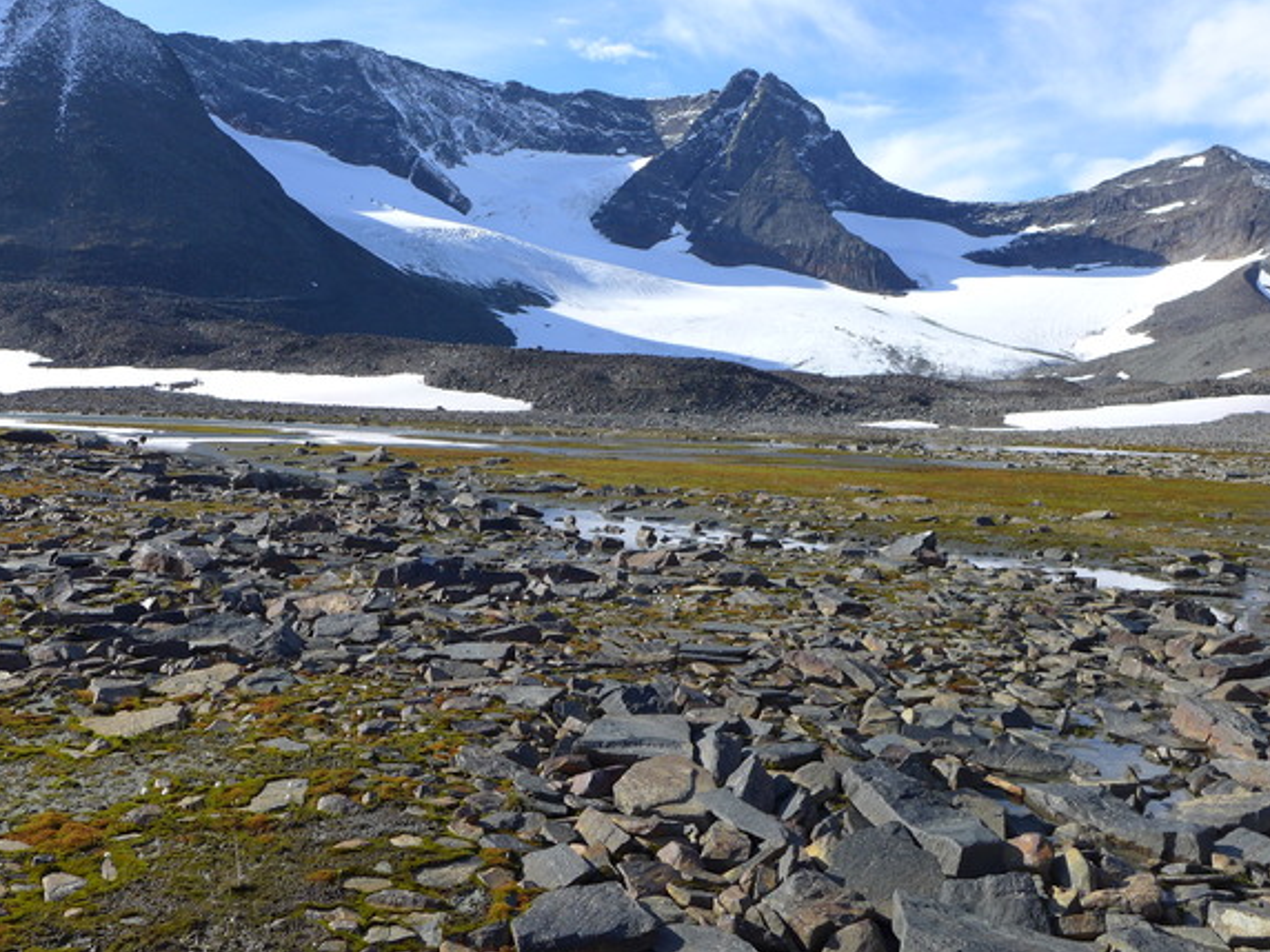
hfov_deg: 61.6
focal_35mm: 29
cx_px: 583
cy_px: 455
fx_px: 1064
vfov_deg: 48.2
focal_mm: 4.7
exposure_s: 1/1000
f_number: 2.8
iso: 80
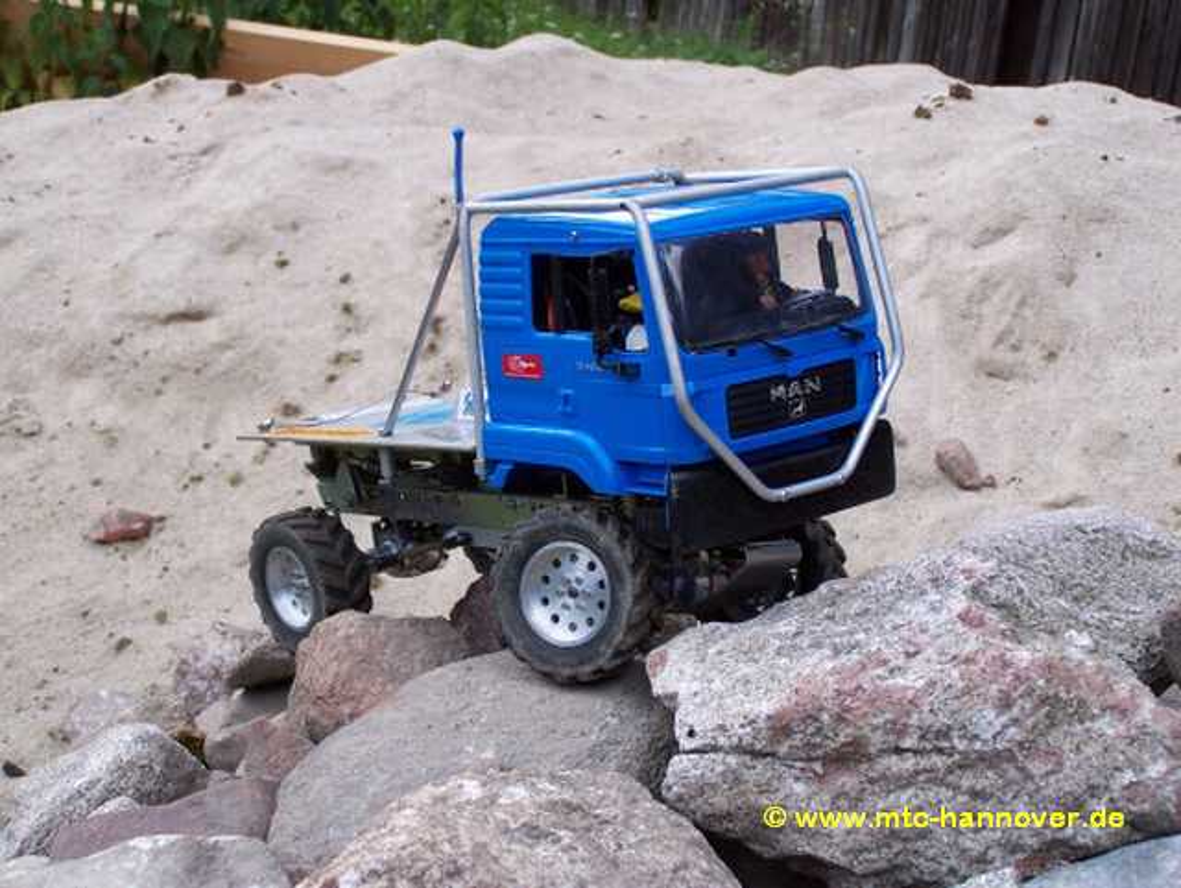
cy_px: 444
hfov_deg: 28.9
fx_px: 2288
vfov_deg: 22.0
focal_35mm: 67
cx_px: 590
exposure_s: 1/250
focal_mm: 11.1
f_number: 3.2
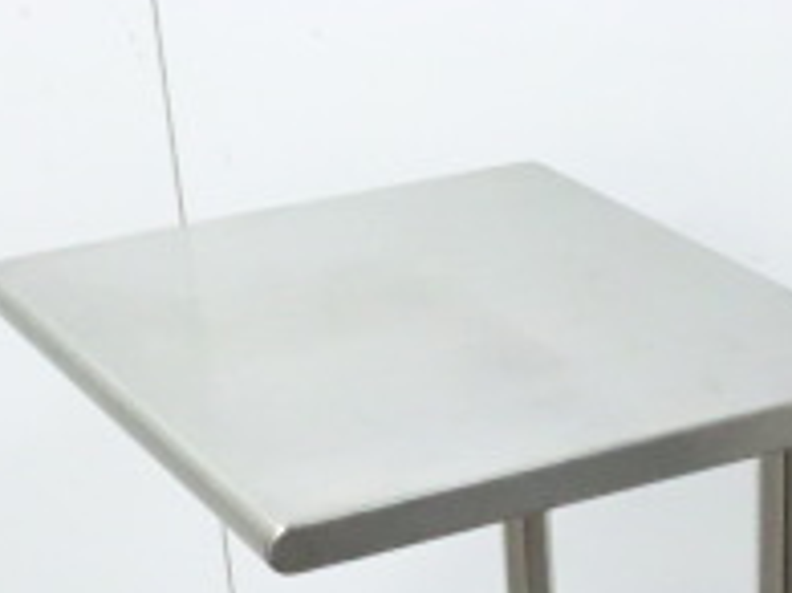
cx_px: 686
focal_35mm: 105
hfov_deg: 18.5
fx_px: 2401
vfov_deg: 13.1
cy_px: 967
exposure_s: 1/60
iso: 800
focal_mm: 5.8
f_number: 3.5
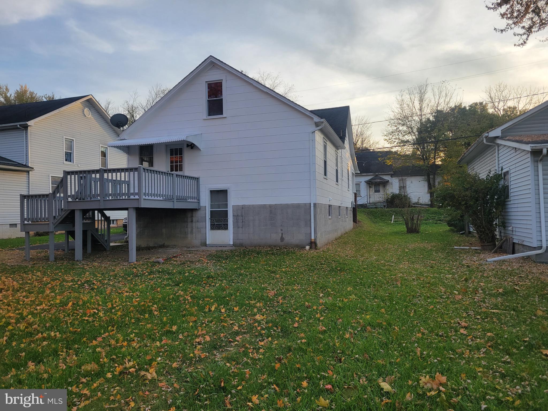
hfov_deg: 67.3
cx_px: 274
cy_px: 206
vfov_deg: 53.1
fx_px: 412
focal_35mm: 26
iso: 40
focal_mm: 5.4
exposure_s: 1/533
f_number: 1.8
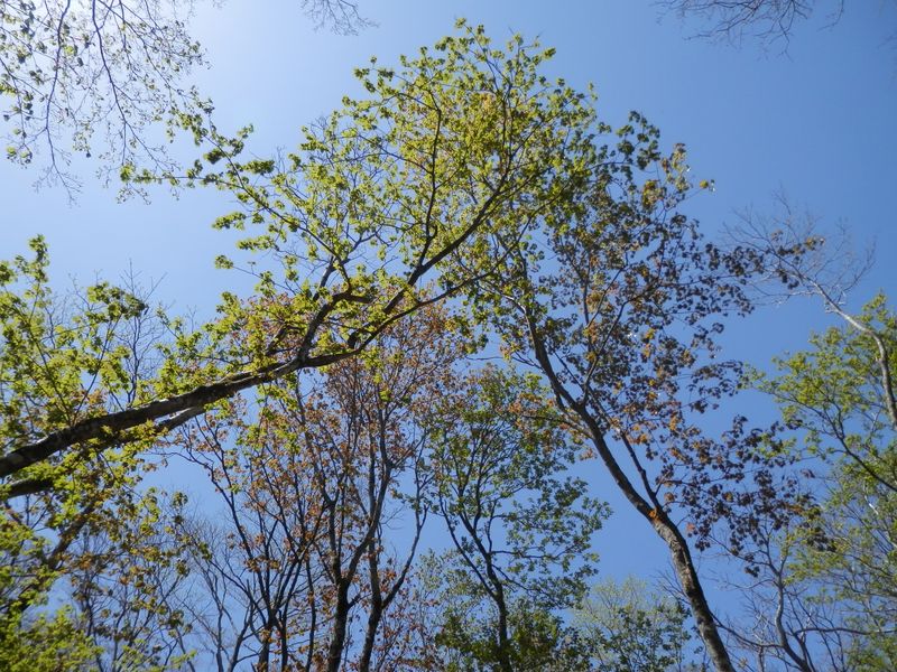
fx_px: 648
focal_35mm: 25
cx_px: 448
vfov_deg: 54.9
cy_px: 336
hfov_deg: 69.4
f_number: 8.7
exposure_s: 1/125
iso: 80
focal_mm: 4.5
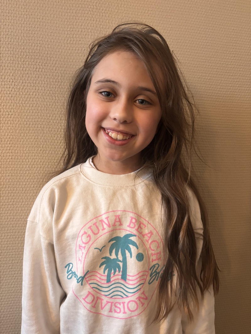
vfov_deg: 67.3
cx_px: 126
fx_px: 251
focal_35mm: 26
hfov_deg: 53.1
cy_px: 167
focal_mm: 5.96
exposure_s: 1/34
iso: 640
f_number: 1.6
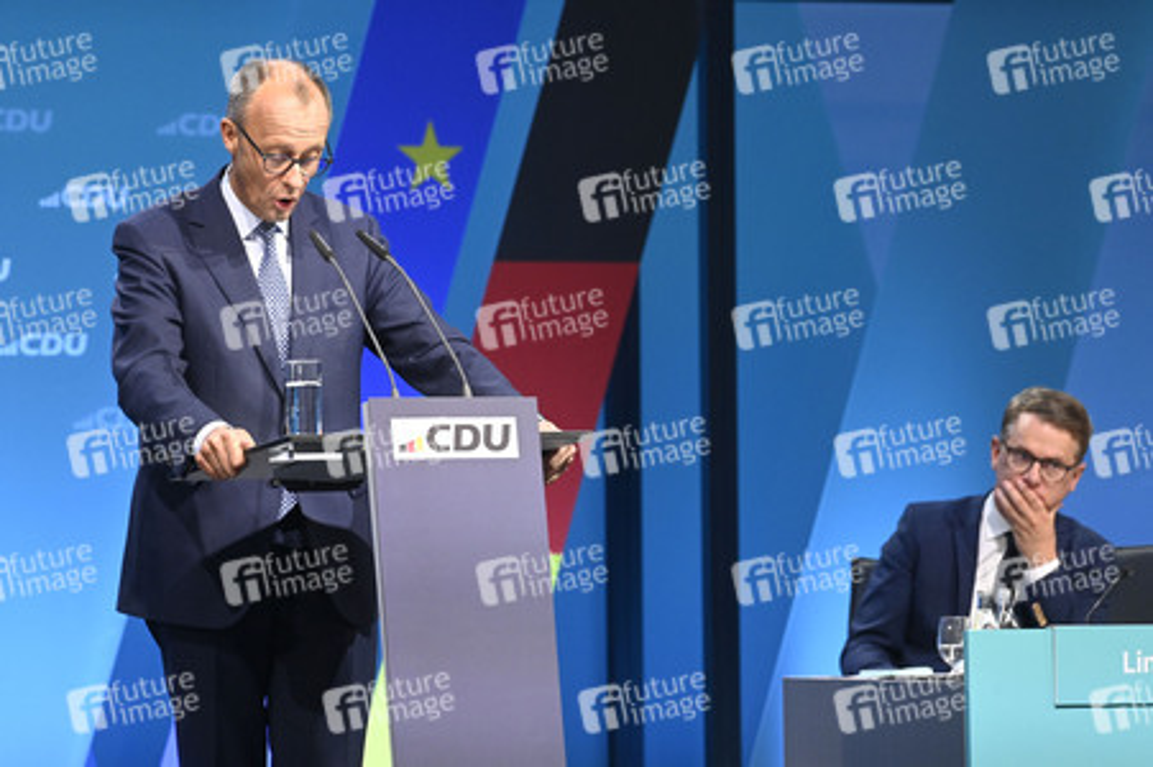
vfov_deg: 5.7
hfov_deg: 8.6
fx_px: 7681
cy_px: 384
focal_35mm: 240
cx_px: 576
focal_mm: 240
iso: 8000
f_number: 5.6
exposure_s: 1/500
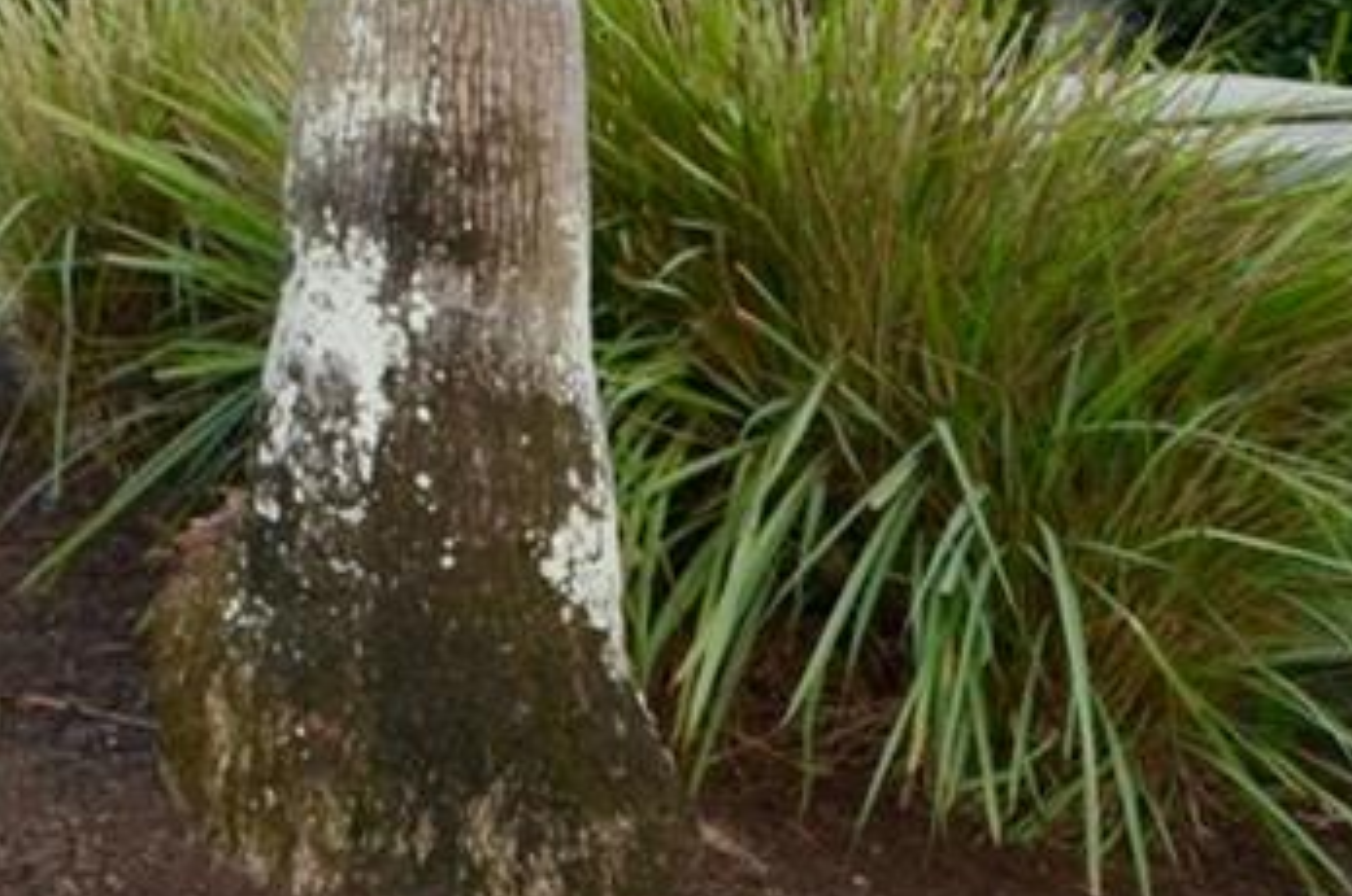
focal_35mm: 166
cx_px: -818
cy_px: -356
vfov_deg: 8.1
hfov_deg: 11.7
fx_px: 6223
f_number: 6.3
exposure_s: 1/160
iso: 200
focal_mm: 24
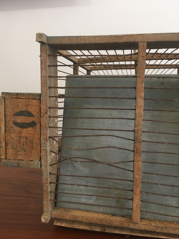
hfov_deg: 48.2
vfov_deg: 61.7
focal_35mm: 29
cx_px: 90
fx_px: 200
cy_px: 120
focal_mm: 4.15
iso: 125
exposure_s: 1/33
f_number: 2.2
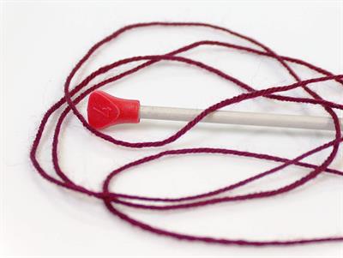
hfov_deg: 17.0
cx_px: 172
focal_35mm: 116
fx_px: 1151
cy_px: 129
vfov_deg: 12.8
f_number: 3
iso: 200
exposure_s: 1/34.7
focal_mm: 23.76
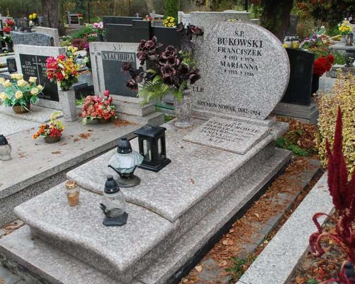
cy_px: 143
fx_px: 399
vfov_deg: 39.2
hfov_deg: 47.9
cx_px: 183
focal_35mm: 38
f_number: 5.6
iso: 500
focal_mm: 22
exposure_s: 1/60
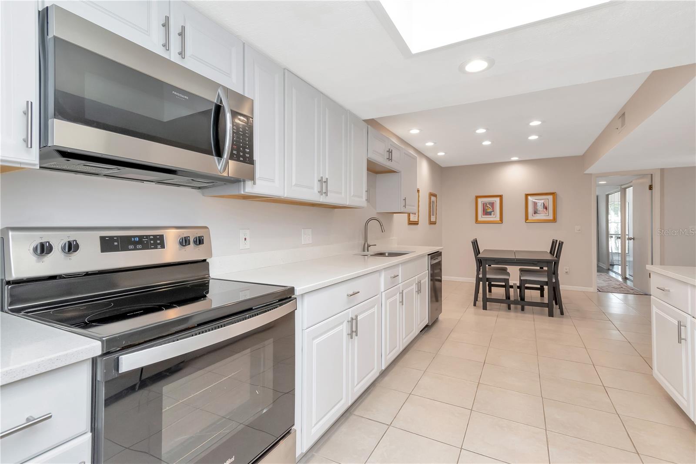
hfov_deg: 95.0
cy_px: 232
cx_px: 348
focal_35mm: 16
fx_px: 319
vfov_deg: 72.0
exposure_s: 1/40
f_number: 9
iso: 800
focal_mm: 11
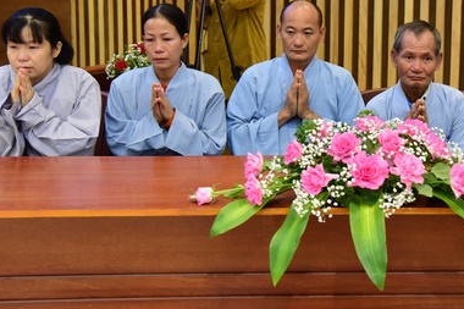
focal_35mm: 65
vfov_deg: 20.7
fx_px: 837
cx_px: 342
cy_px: 67
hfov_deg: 30.5
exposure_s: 1/50
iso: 1600
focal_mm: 38
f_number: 4
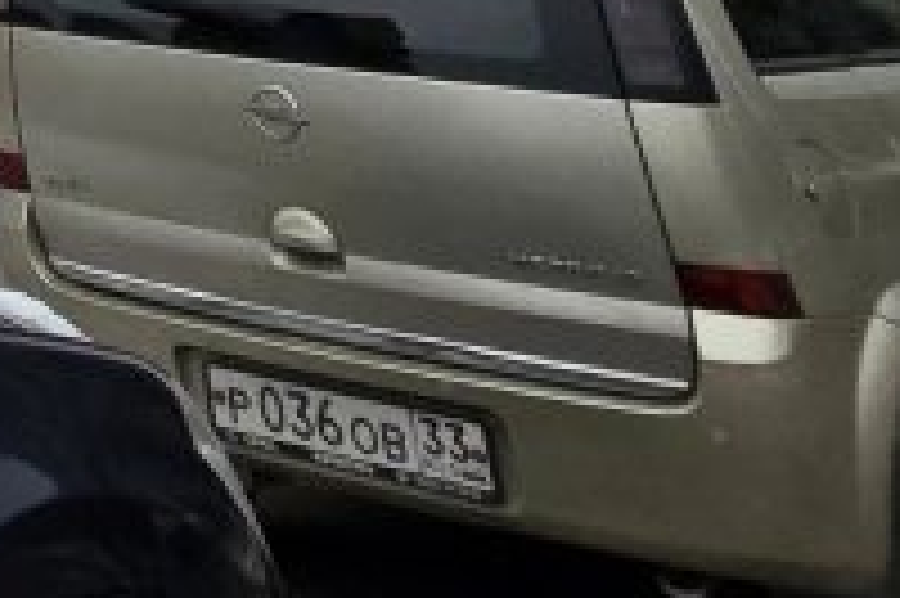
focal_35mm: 85
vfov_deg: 9.6
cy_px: -1459
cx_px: -1260
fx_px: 2123
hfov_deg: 14.8
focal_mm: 2.2
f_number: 2.2
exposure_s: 1/170
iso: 50
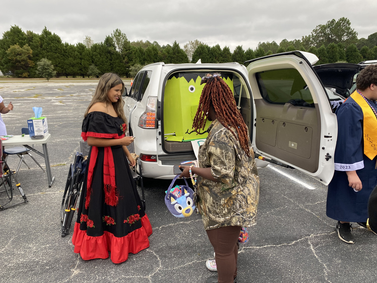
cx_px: 188
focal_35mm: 26
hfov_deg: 67.3
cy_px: 142
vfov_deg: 53.1
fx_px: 283
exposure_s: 1/122
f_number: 1.8
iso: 64
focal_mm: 4.25
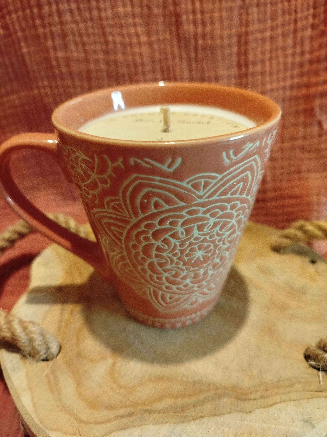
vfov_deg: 71.6
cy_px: 218
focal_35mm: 24
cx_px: 164
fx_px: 302
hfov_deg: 56.8
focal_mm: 5.31
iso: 800
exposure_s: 1/25
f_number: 1.7
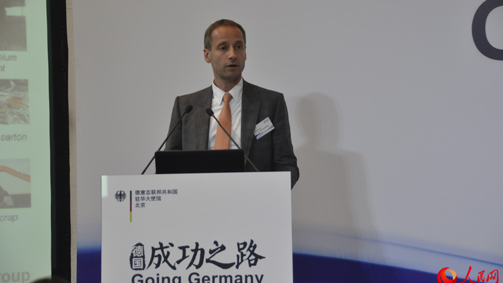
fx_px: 1480
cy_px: 124
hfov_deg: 19.3
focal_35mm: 111
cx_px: 252
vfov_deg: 10.9
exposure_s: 1/90
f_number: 5
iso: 800
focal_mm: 70
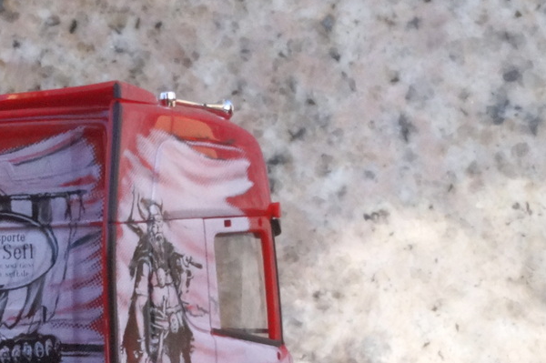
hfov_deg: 14.2
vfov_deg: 9.5
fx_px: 2122
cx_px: -98
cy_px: 531
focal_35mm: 140
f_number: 25
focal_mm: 28
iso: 1250
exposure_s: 1/60
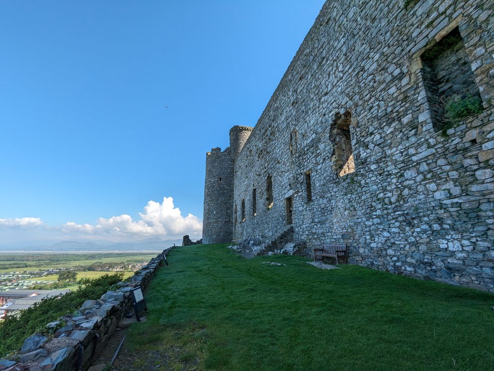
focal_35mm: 16
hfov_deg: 94.5
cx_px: 247
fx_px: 228
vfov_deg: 78.1
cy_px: 186
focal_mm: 2.35
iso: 51
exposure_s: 1/1256
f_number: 2.2
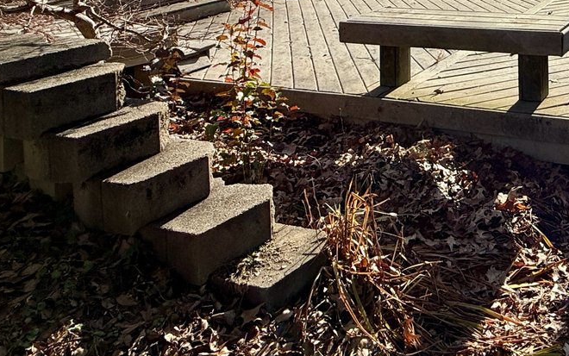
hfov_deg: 47.5
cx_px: 563
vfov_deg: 29.8
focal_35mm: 34
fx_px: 527
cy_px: -107
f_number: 2.2
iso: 50
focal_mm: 2.22
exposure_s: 1/1961
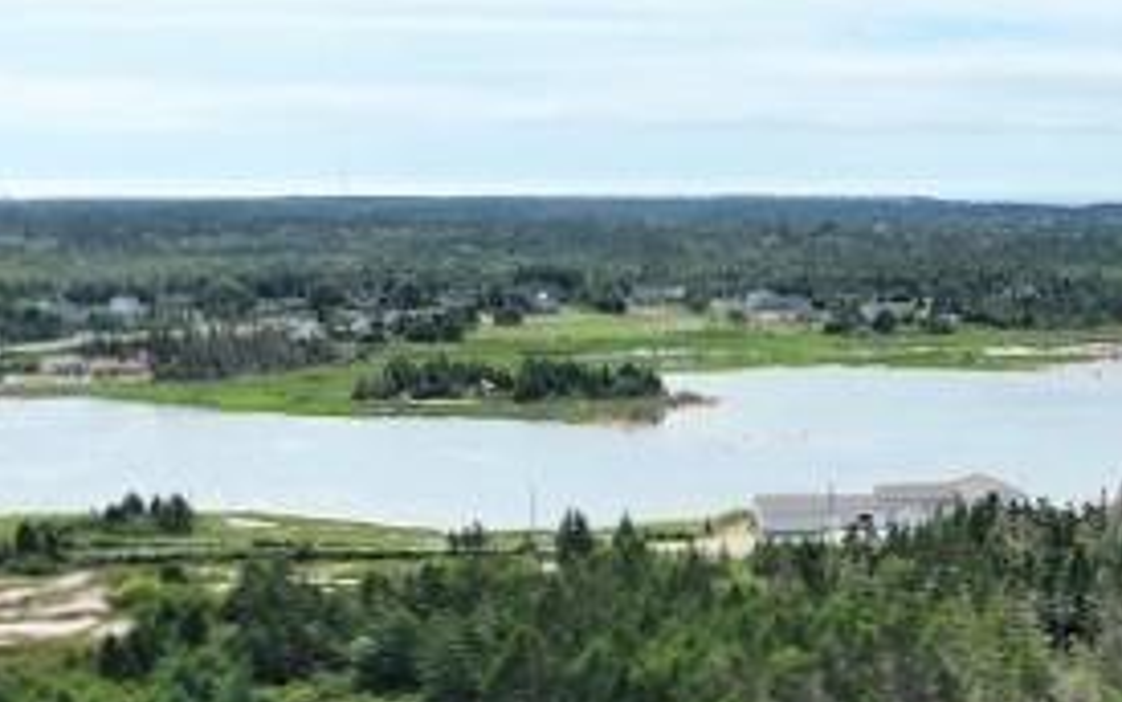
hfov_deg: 26.9
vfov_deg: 16.3
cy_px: 998
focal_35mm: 74
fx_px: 2263
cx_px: 1004
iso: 200
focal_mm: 12.29
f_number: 2.8
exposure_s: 1/500
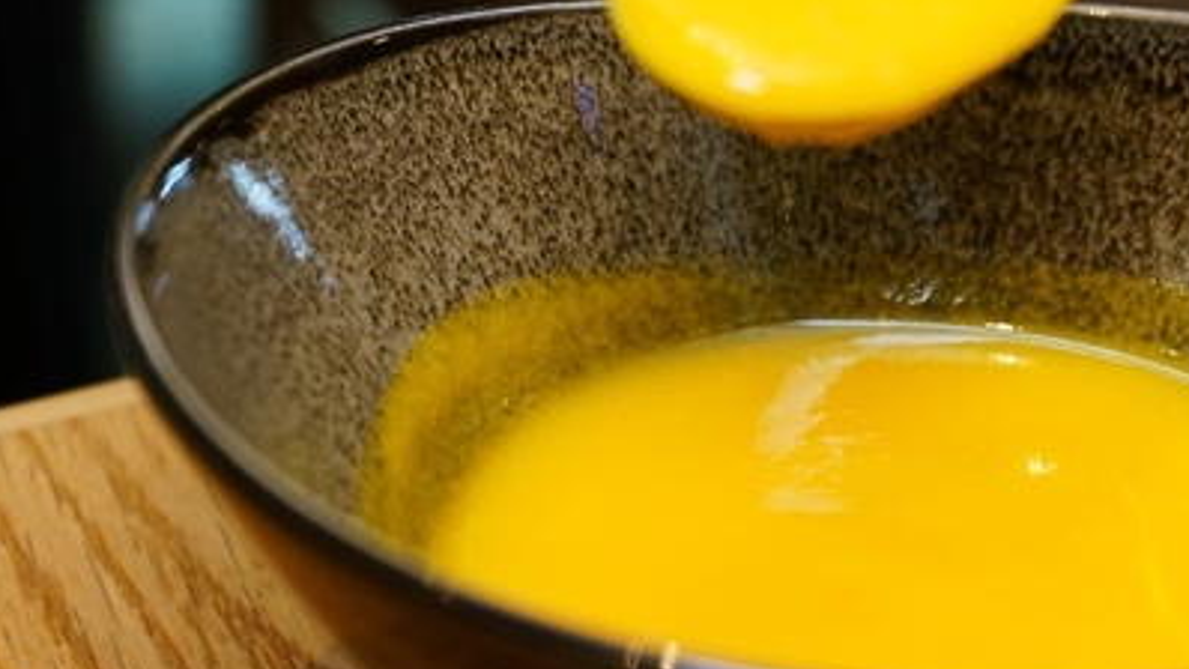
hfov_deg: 21.4
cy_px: 142
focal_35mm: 99
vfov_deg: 12.2
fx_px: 3122
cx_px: 890
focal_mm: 47
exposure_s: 1/60
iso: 1250
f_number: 4.5
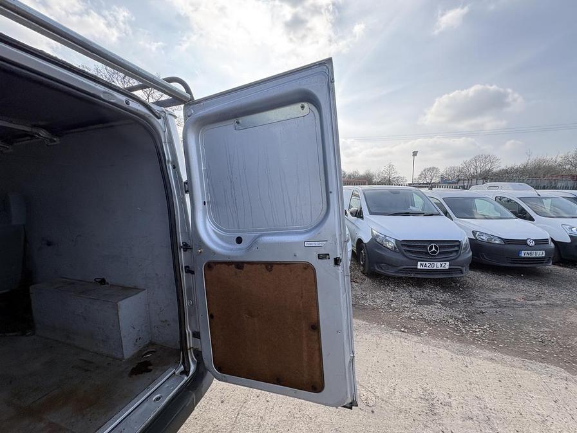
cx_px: 288
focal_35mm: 14
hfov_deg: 102.1
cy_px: 216
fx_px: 233
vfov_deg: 85.7
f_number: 2.2
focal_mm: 2.22
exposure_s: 1/495
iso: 40
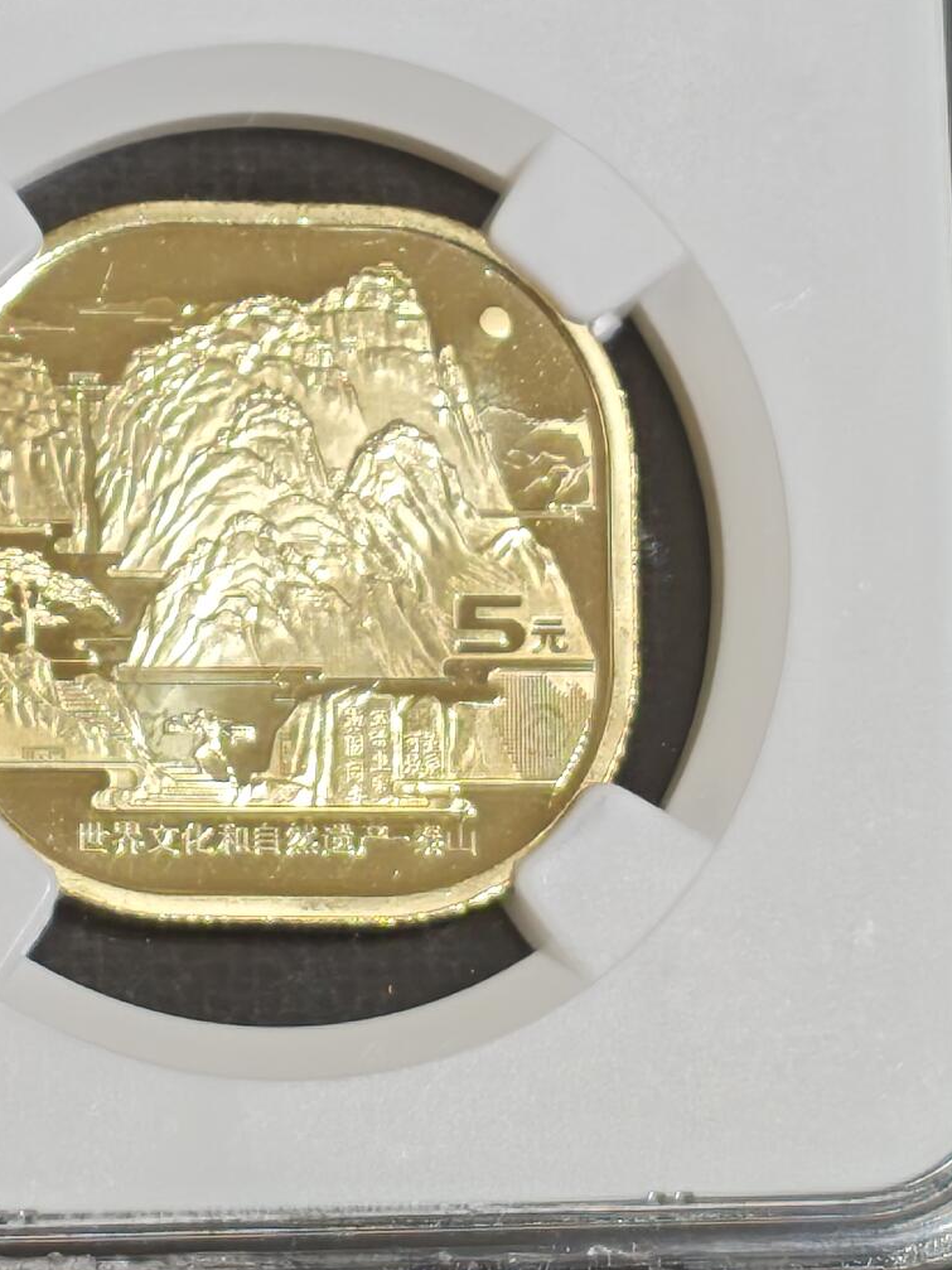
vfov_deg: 10.2
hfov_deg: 7.7
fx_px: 7079
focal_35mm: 193
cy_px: 238
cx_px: 241
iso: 50
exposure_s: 1/1027
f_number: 1.5
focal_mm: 4.94
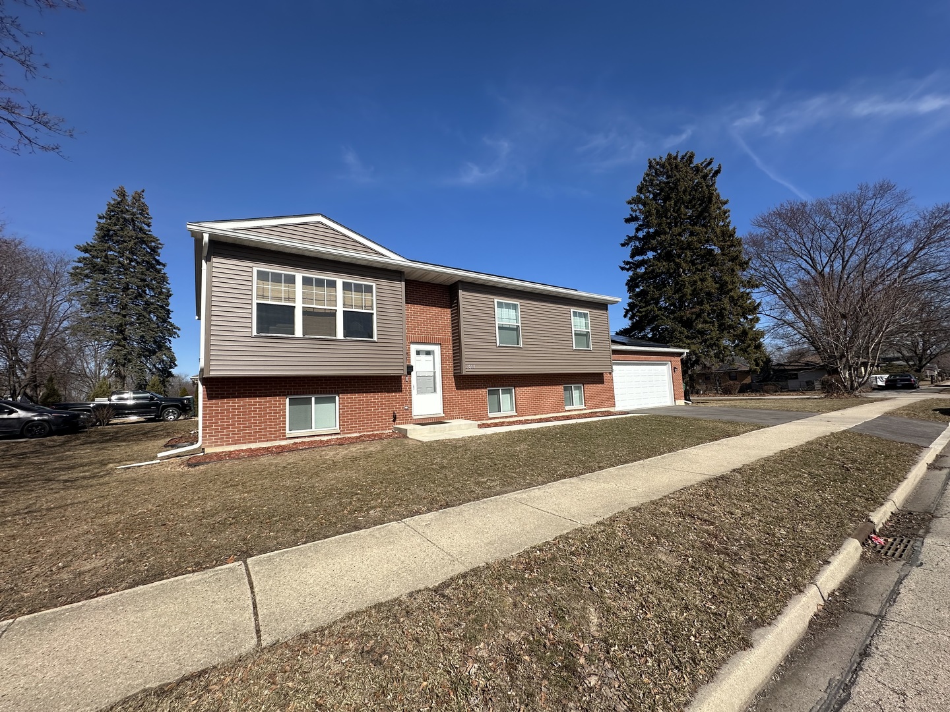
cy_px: 356
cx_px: 475
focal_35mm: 14
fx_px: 384
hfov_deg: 102.1
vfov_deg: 85.7
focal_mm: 2.22
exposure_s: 1/3040
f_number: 2.2
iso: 50
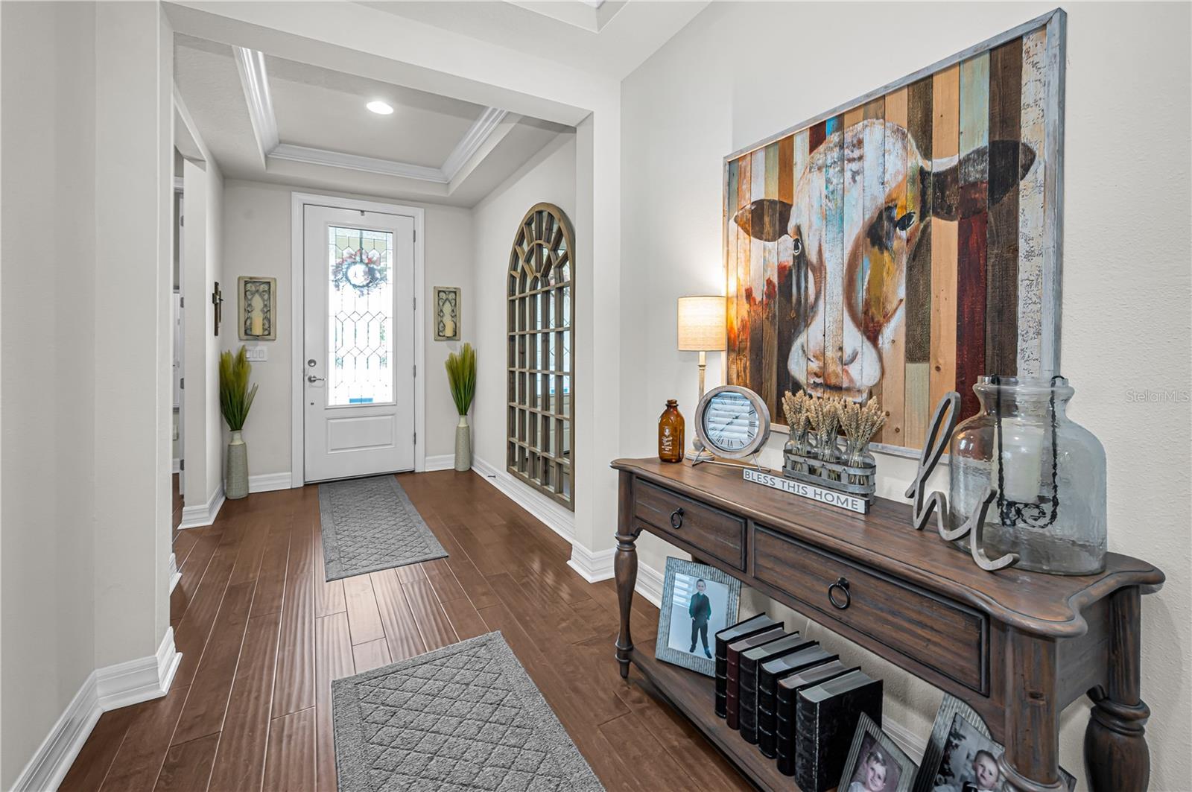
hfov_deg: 100.5
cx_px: 596
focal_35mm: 15
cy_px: 396
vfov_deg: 77.2
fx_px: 496
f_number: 8
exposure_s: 1/8
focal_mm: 15
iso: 250
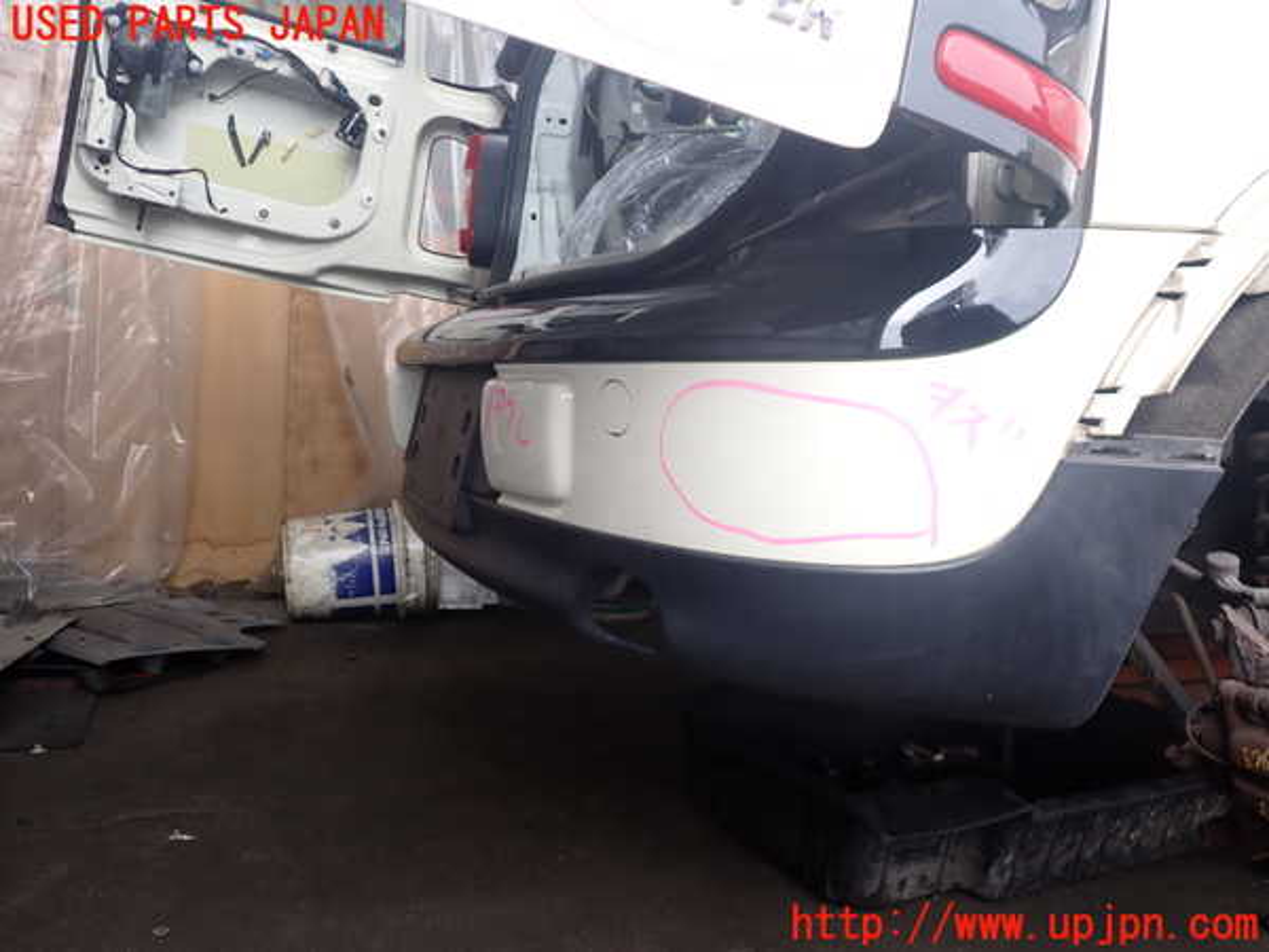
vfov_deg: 46.8
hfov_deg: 60.0
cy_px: 476
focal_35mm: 30
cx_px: 634
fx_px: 1100
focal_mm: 5.4
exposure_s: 1/200
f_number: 2.3
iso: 100
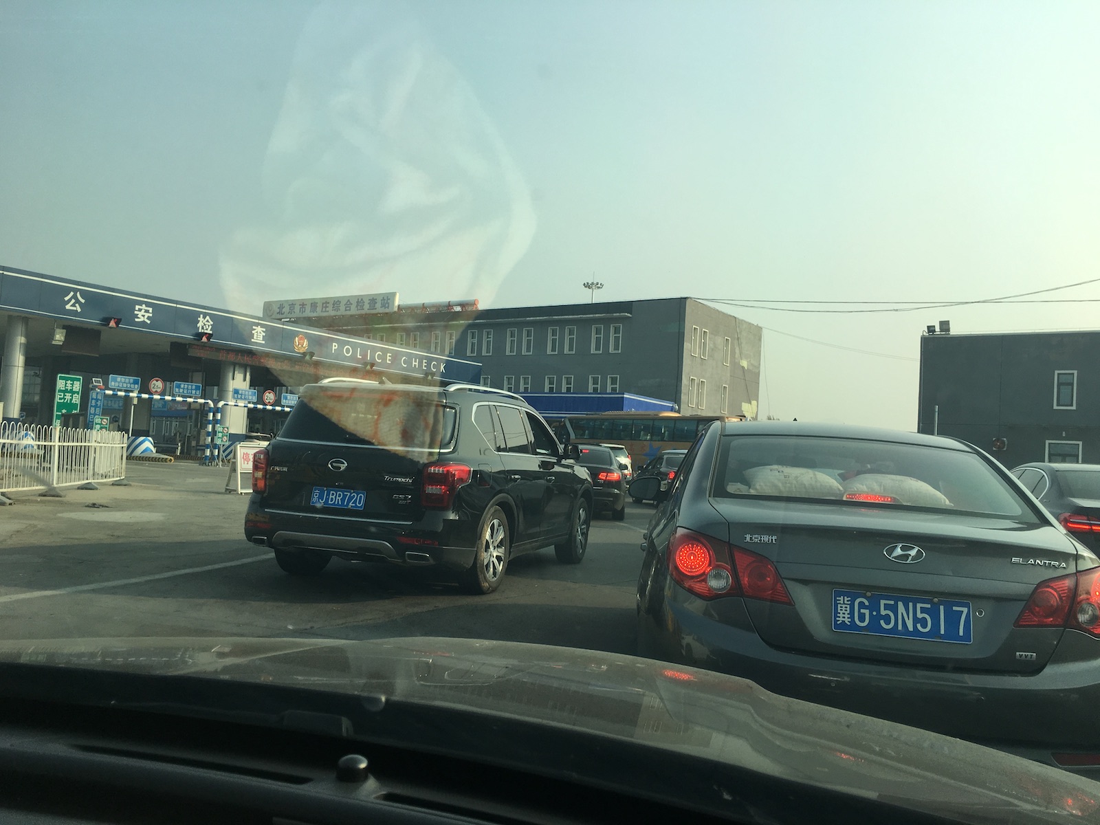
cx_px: 550
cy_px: 412
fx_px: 922
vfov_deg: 48.2
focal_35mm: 29
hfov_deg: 61.7
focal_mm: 4.15
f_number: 2.2
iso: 25
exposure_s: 1/801
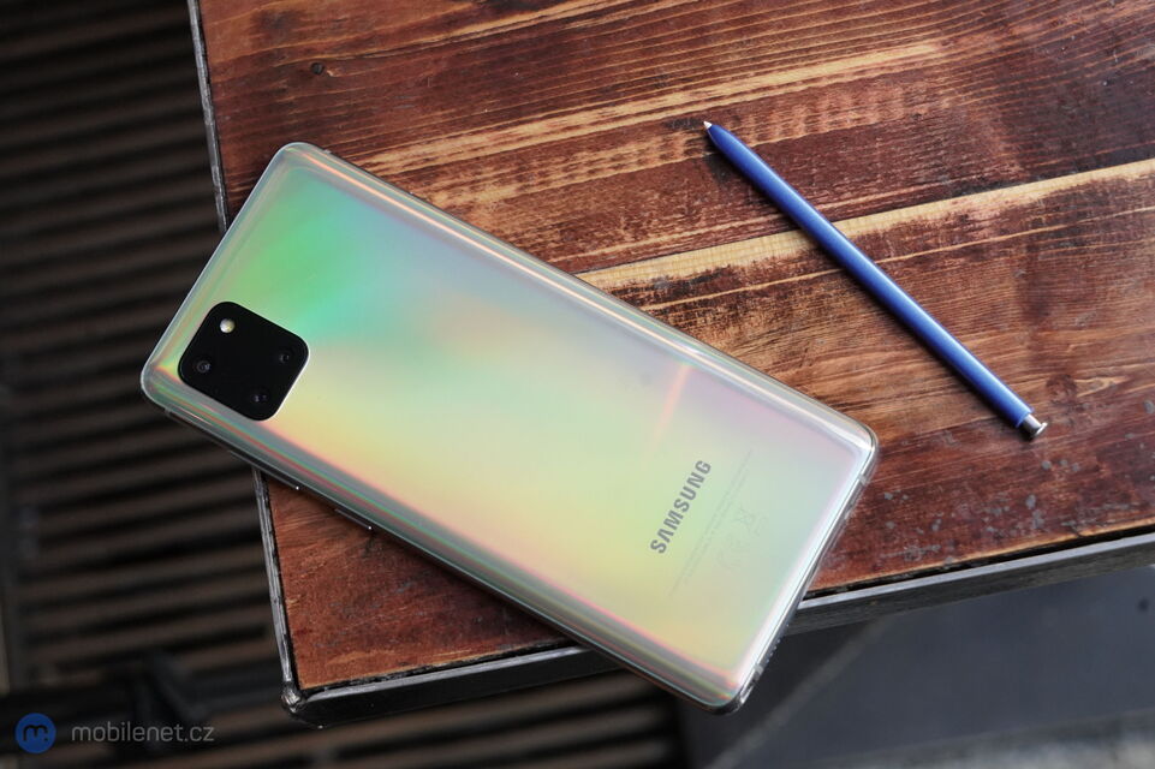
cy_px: 384
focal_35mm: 70
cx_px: 578
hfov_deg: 28.9
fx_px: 2245
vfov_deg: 19.4
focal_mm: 70
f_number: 9
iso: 4000
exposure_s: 1/320
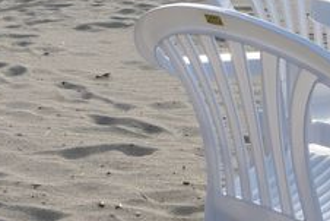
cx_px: 73
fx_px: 1186
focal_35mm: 129
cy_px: -195
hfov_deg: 15.7
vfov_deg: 10.0
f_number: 7.1
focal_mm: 19.5
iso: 200
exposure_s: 1/250
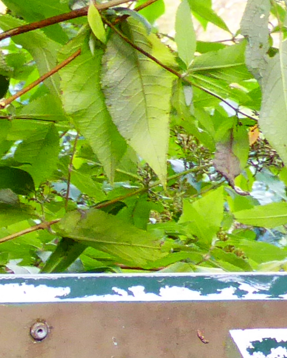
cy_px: 577
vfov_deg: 7.8
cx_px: -319
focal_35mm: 243
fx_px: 2580
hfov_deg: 6.2
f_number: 4
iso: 400
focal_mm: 8.4
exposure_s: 1/40
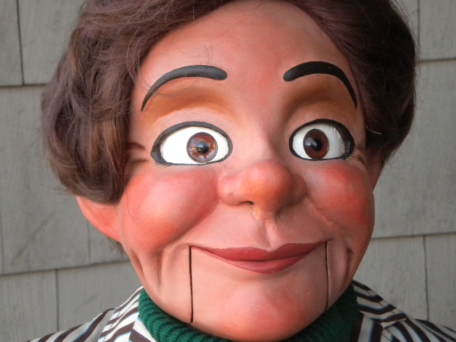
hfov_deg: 16.8
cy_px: 162
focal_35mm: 117
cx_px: 250
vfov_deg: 12.7
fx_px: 1541
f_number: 5.7
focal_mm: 17.3
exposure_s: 1/123
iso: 528
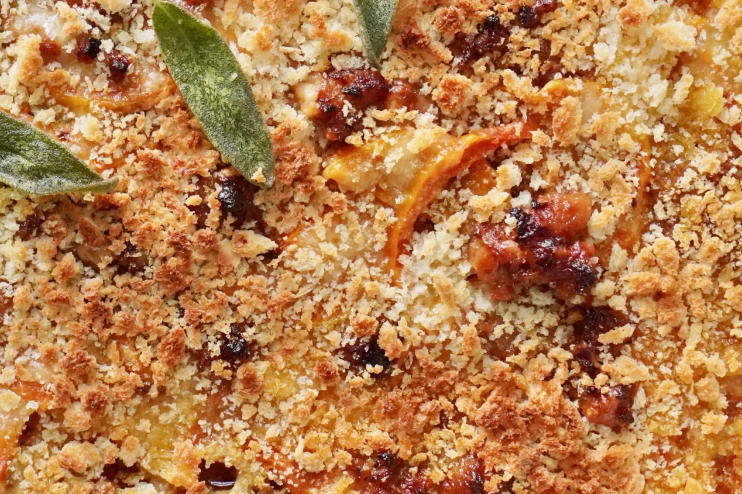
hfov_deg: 19.2
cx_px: 284
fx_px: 2185
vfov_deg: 12.9
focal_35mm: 106
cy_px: 158
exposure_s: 1/800
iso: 2500
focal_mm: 35
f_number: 5.6
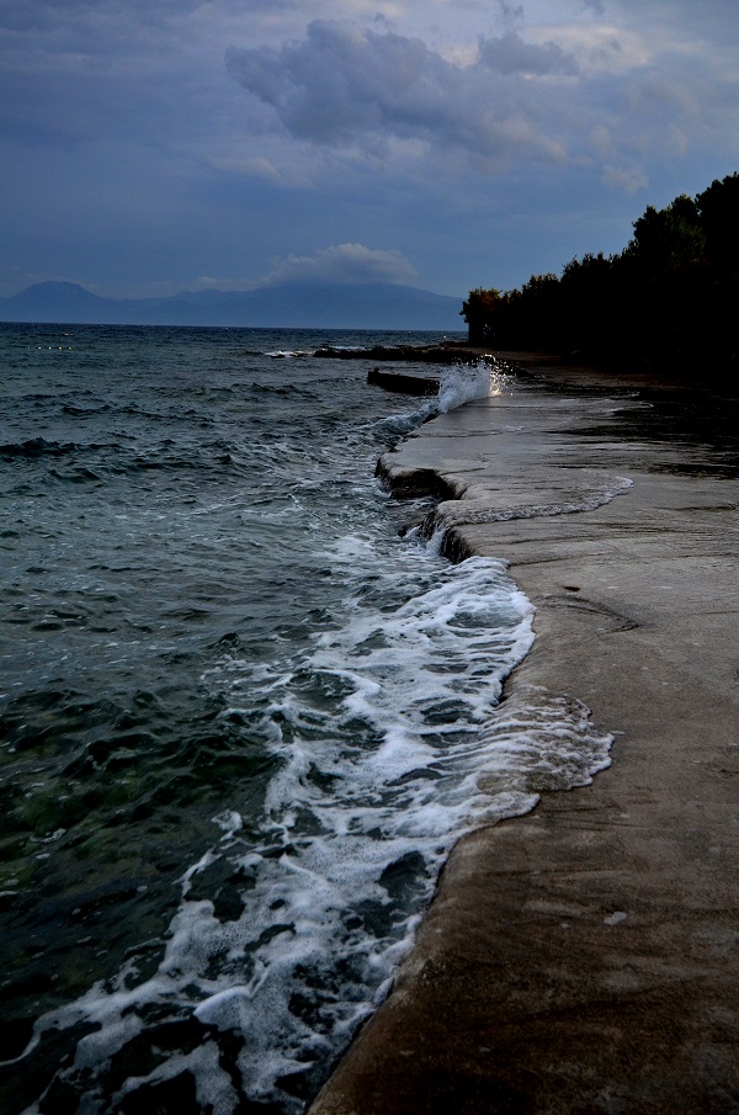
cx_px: 370
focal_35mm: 36
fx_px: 1113
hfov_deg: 36.7
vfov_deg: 53.2
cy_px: 558
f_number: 5
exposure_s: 1/2000
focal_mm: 24
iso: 640
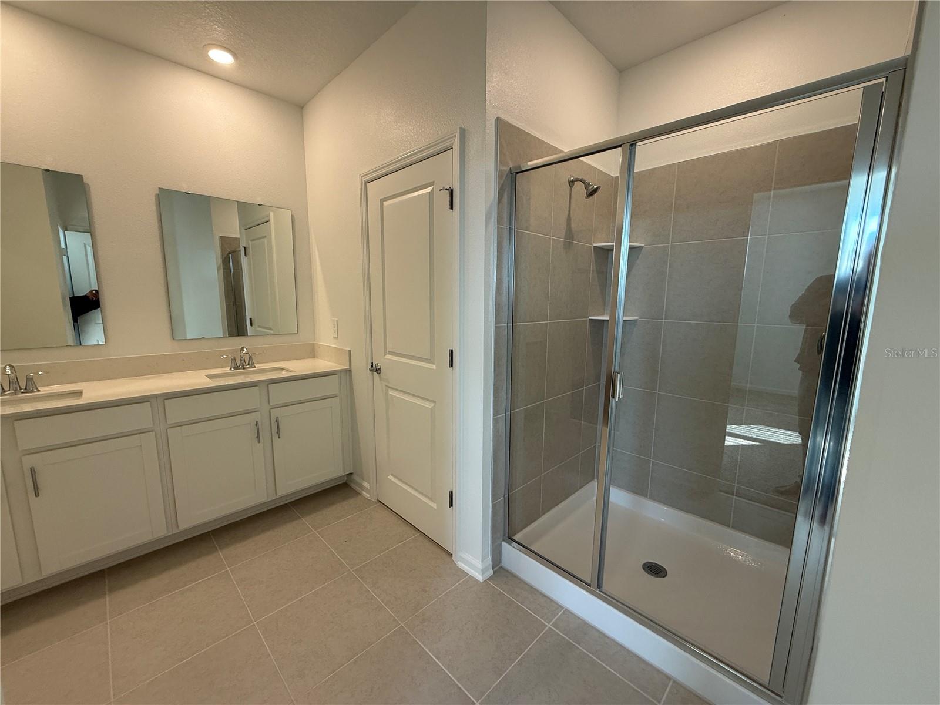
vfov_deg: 85.7
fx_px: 380
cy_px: 352
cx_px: 470
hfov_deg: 102.1
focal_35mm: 14
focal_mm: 2.22
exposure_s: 1/99
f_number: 2.2
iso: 125
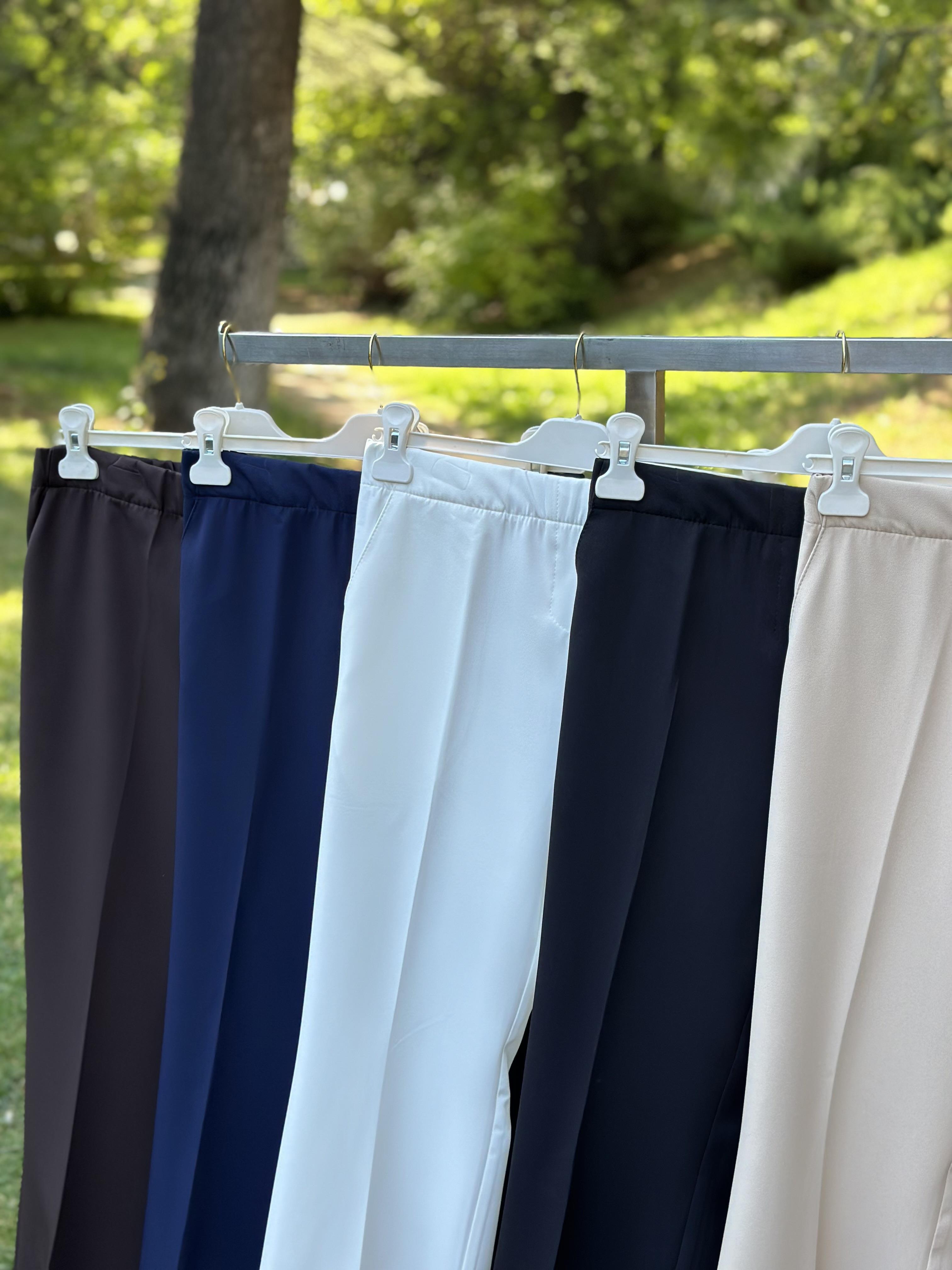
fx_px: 1760
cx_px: 476
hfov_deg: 30.3
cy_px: 635
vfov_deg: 39.7
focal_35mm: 48
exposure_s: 1/279
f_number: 1.78
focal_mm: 6.86
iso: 80
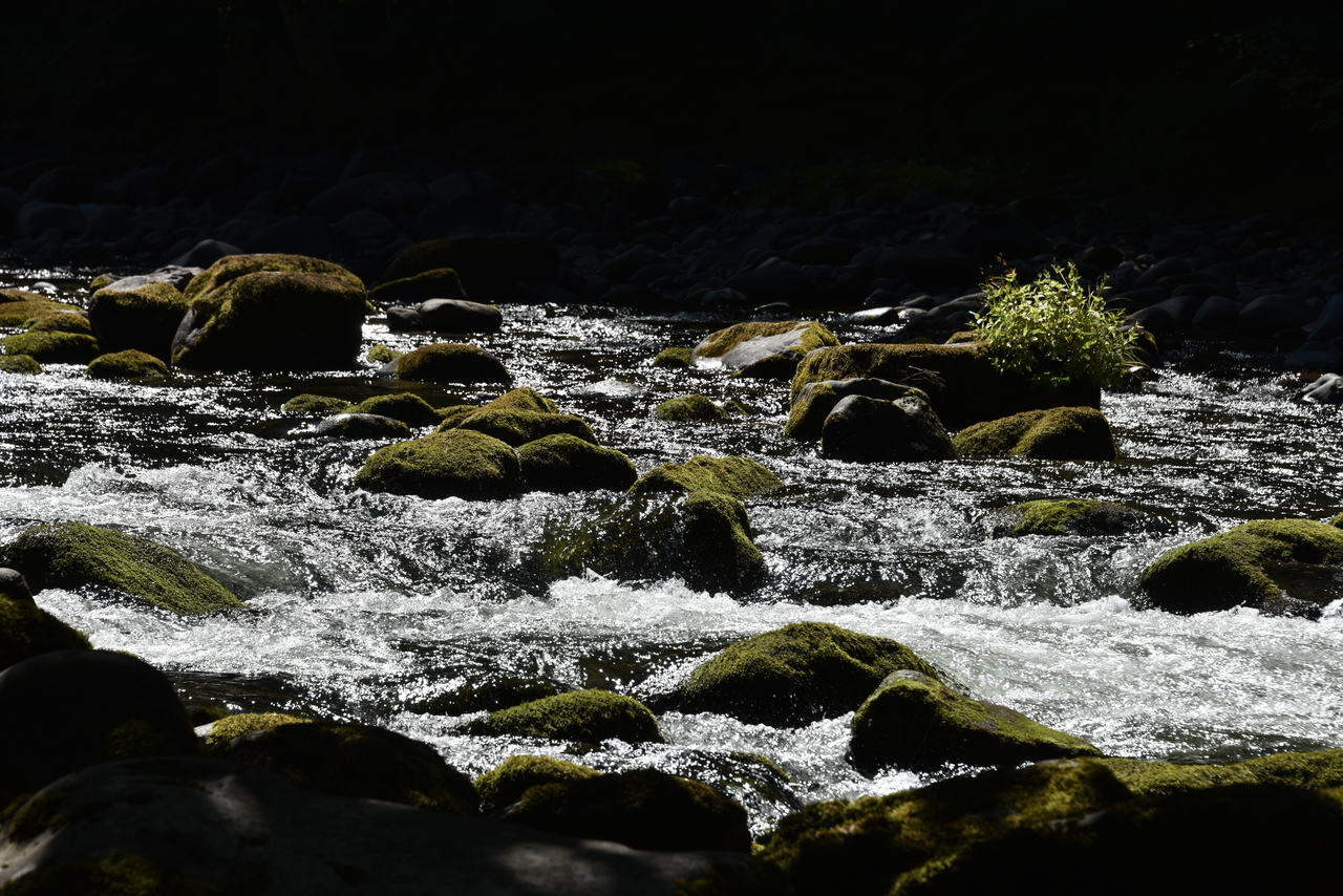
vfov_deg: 8.6
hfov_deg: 12.8
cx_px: 672
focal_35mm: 160
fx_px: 5970
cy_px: 448
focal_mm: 160
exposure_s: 1/320
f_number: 9
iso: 100
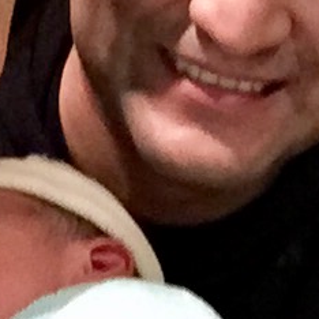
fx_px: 1564
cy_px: 142
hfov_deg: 11.6
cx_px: 132
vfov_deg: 11.6
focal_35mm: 150
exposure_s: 1/15
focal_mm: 2.65
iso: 500
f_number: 2.2
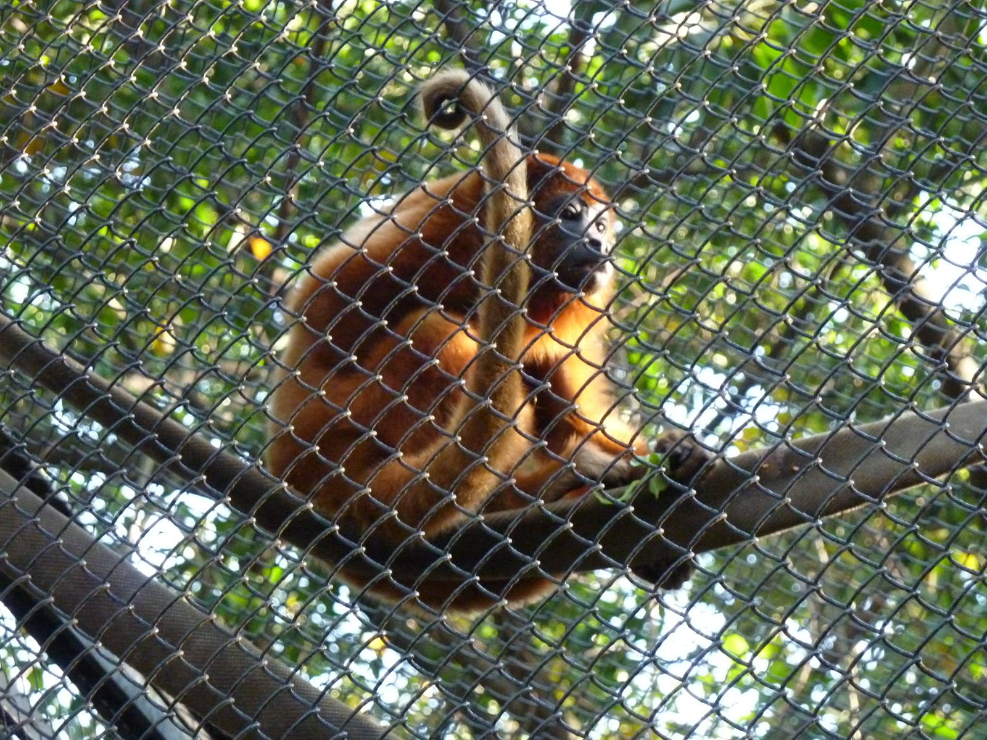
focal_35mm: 158
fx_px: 4505
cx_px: 494
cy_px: 370
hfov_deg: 12.5
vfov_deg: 9.4
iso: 800
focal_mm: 25.9
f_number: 4.5
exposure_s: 1/125
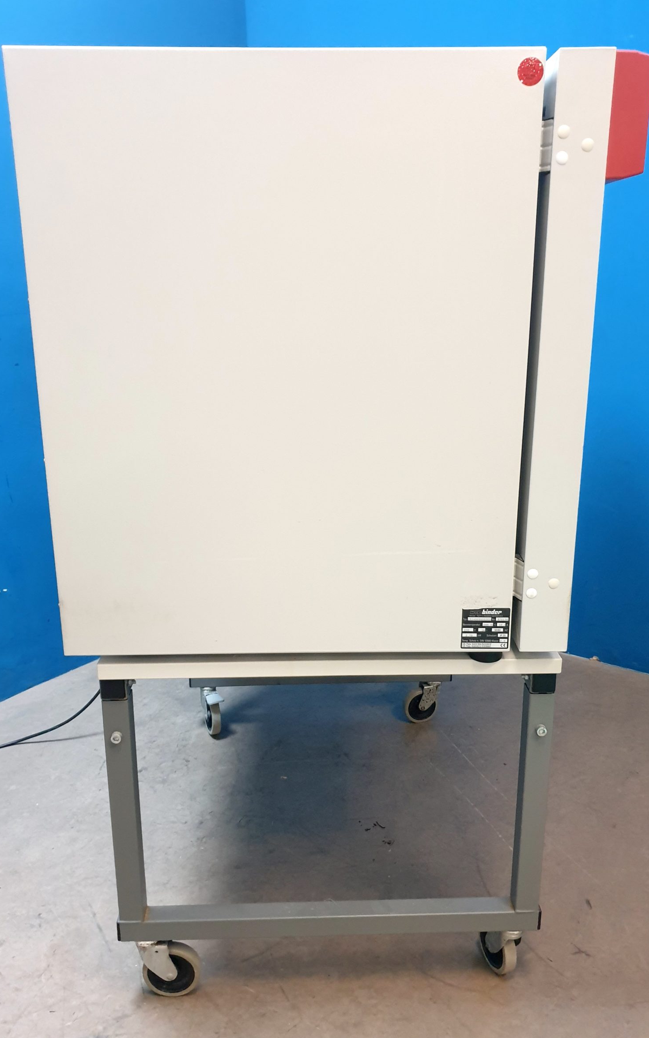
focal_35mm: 30
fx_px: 849
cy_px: 541
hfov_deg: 41.8
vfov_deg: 62.9
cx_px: 334
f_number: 1.5
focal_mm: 4.3
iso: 400
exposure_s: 1/50
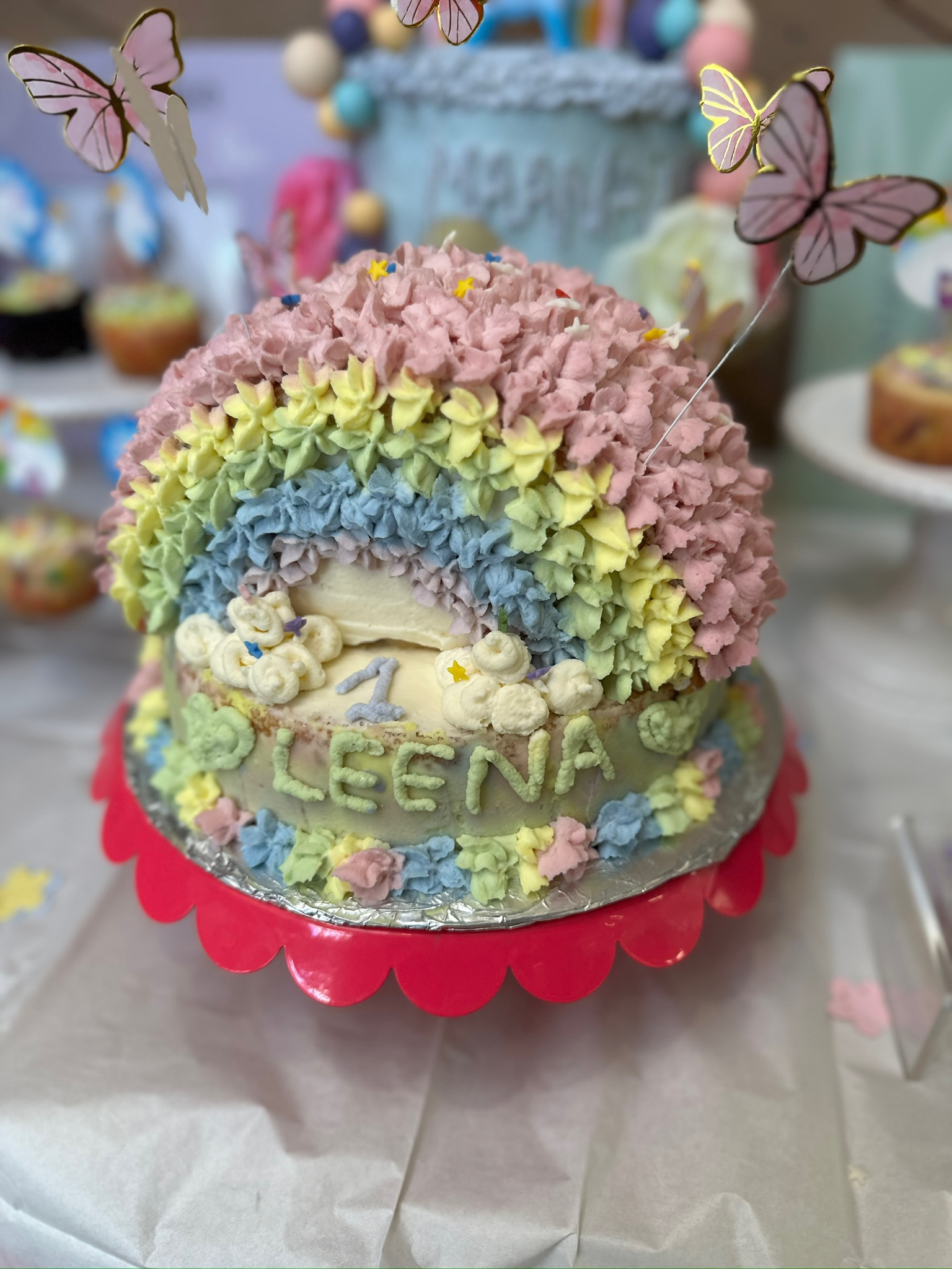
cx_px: 476
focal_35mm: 24
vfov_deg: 71.6
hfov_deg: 56.8
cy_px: 634
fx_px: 880
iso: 125
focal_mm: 6.86
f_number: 1.78
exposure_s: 1/116
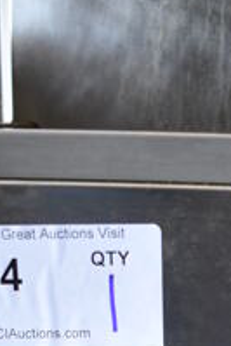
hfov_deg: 11.0
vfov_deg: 13.5
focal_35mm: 124
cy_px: 747
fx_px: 1191
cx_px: 217
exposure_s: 1/125
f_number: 3.5
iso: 800
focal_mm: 18
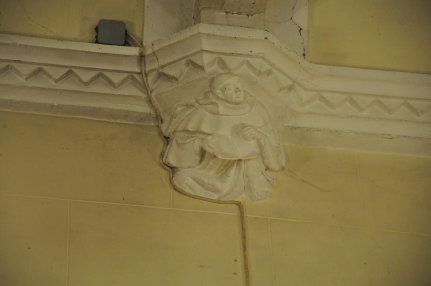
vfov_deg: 8.7
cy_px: 143
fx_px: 1883
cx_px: 216
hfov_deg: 13.1
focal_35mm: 158
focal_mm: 105
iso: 2000
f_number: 5.6
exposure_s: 1/30
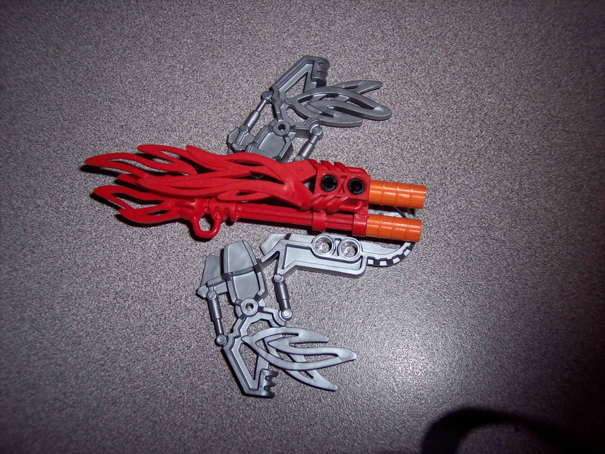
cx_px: 302
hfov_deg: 47.9
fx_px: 682
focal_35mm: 39
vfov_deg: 36.8
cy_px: 227
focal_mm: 8
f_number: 2.8
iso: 100
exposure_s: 1/60
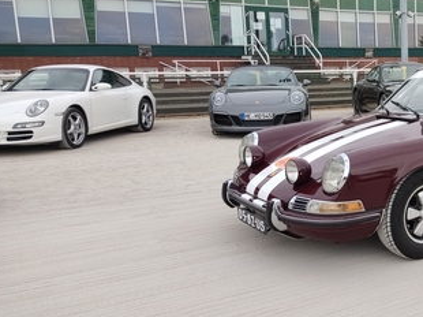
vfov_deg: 33.5
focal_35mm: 43
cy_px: 165
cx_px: 355
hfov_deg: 41.4
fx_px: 525
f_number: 1.79
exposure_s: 1/471
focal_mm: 4.71
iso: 50
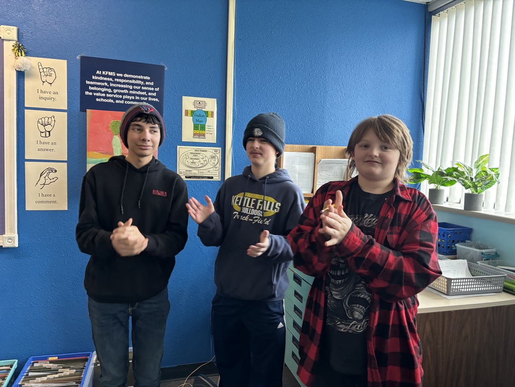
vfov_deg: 53.1
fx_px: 387
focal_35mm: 26
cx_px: 258
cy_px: 194
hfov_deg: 67.3
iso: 250
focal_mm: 5.96
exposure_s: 1/60
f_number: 1.6
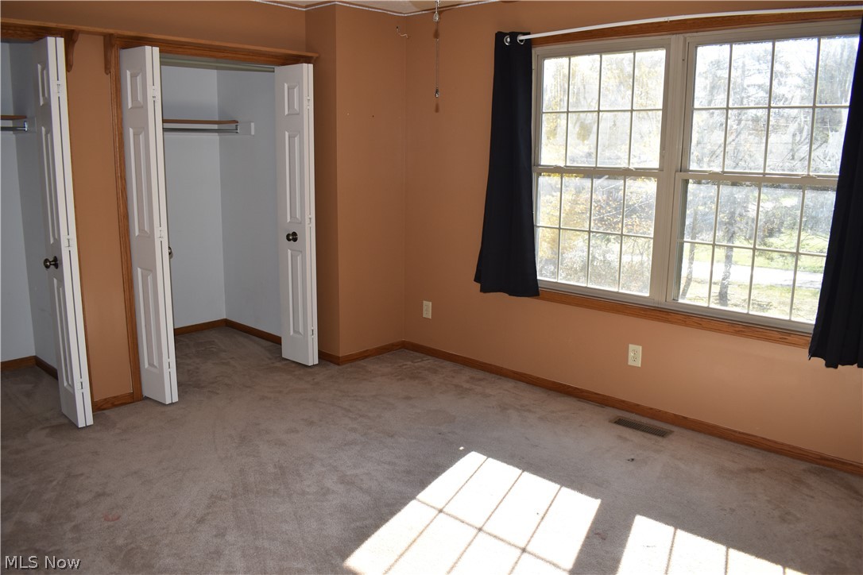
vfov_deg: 47.9
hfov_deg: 67.4
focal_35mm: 27
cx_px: 432
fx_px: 647
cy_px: 288
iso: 360
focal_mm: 18
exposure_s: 1/200
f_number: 5
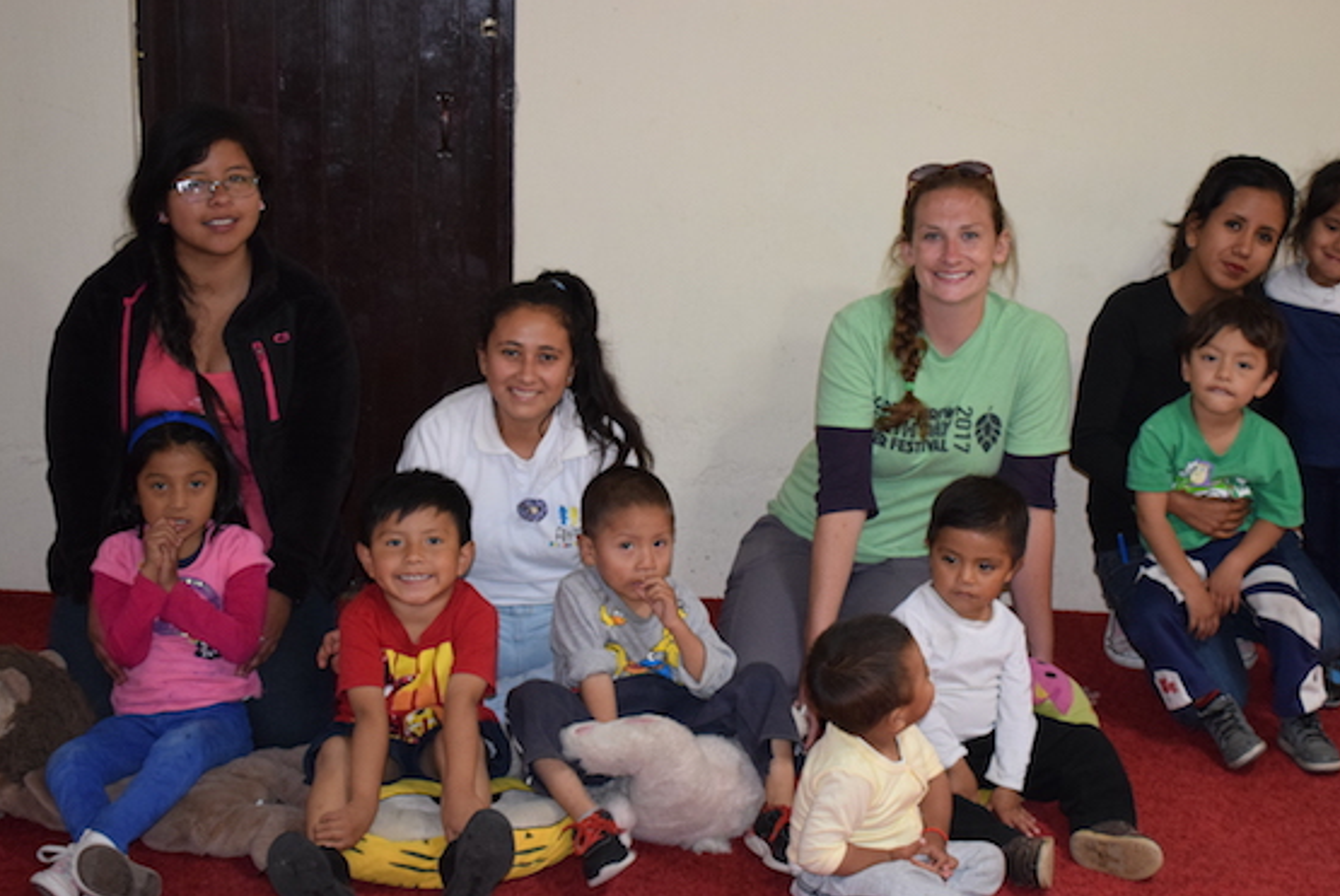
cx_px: 698
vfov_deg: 22.4
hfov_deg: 33.1
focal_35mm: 61
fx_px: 2257
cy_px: 483
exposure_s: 1/60
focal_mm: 35
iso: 2200
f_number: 4.5
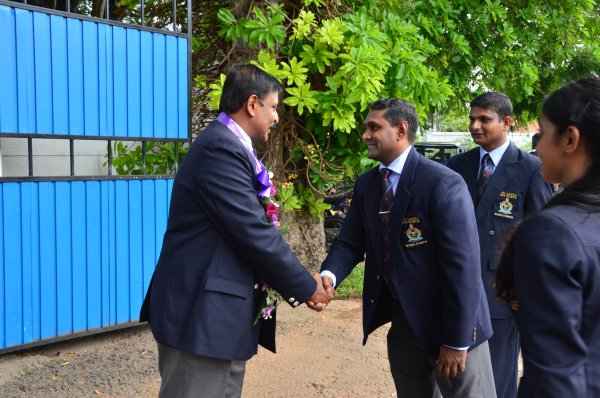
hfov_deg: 53.2
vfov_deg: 36.8
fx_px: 599
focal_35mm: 36
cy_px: 199
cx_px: 300
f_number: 7.1
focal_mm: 24
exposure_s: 1/100
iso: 400
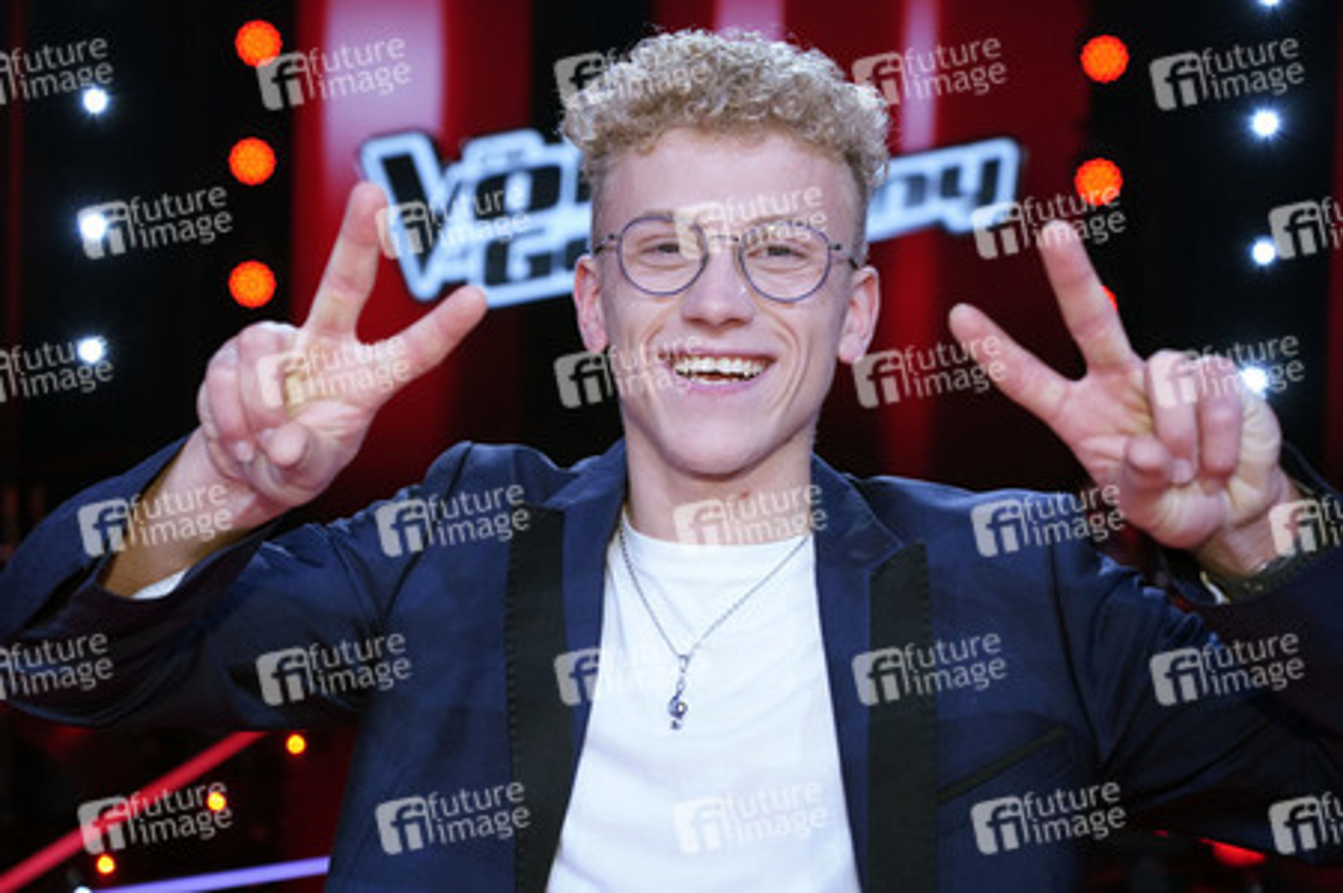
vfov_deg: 27.5
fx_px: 1827
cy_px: 446
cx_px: 672
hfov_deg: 40.4
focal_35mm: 49
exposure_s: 1/100
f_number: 4.5
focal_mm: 49
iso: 1600
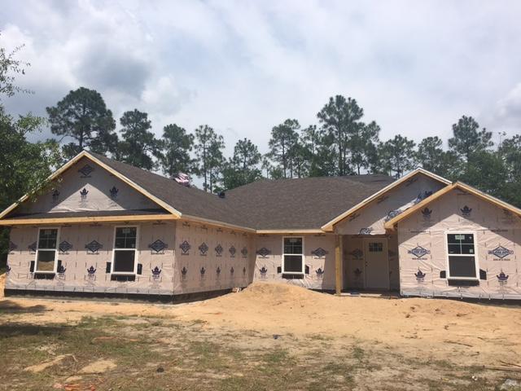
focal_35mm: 29
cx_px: 260
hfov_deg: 61.7
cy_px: 196
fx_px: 436
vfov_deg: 48.2
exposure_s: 1/2959
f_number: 2.2
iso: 25
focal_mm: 4.15
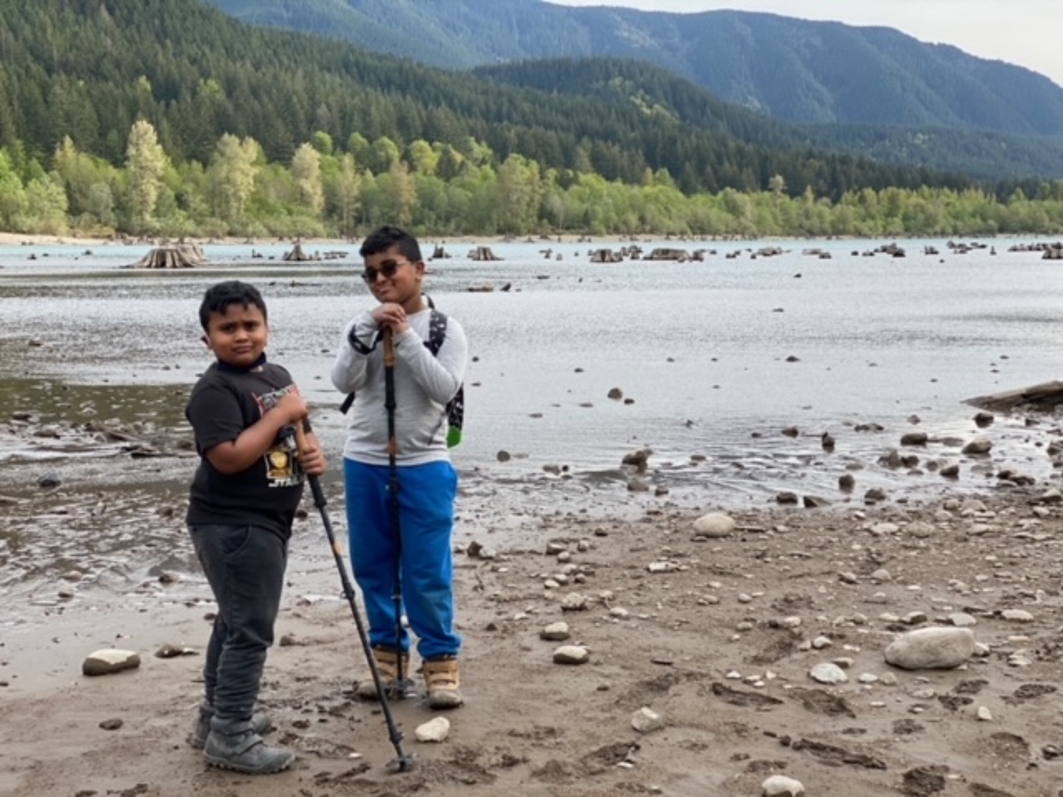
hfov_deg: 36.8
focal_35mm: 52
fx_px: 1597
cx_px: 532
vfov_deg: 28.0
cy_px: 398
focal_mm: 6
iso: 20
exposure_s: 1/421
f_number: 2
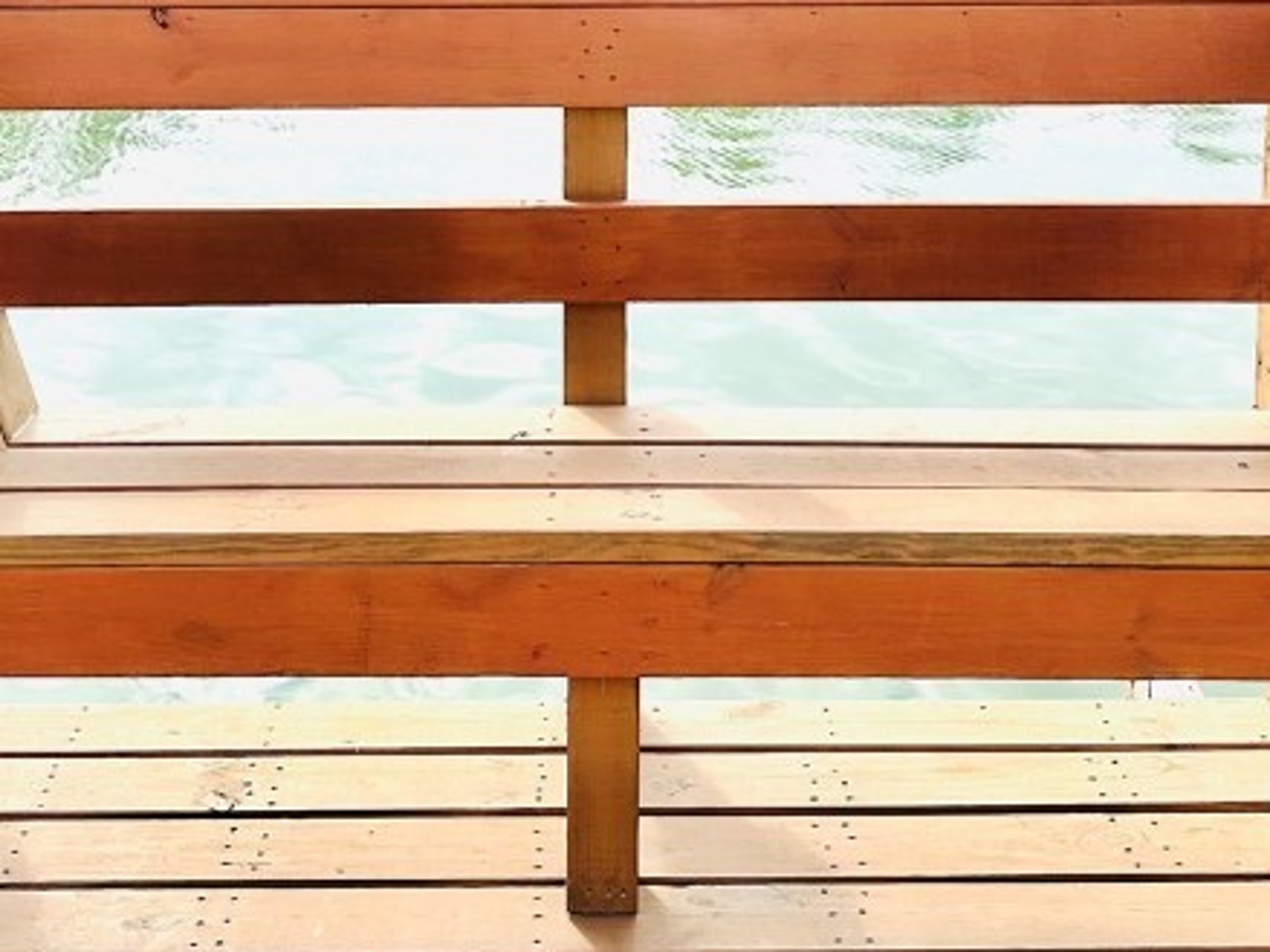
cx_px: 602
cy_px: 12
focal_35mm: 56
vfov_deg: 24.9
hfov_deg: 34.4
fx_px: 2054
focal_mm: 6.86
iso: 80
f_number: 1.78
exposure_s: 1/4545
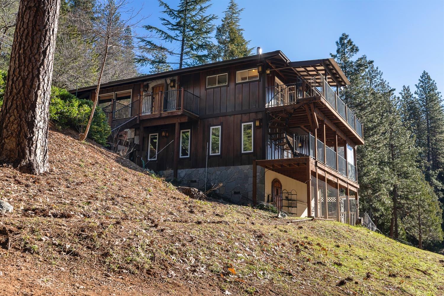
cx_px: 222
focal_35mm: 35
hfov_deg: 54.4
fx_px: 432
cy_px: 148
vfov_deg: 37.9
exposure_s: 1/250
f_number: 8
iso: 100
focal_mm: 35
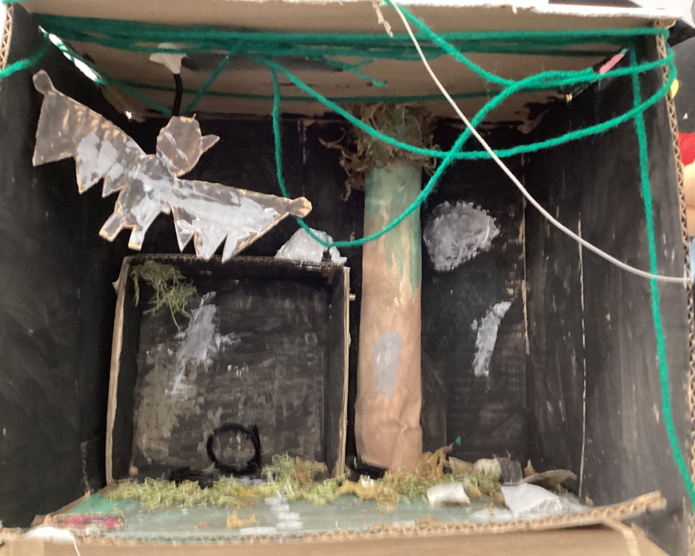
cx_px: 343
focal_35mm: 33
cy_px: 276
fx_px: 679
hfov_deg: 54.2
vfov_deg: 44.5
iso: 640
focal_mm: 3.3
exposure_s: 1/20
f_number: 2.4
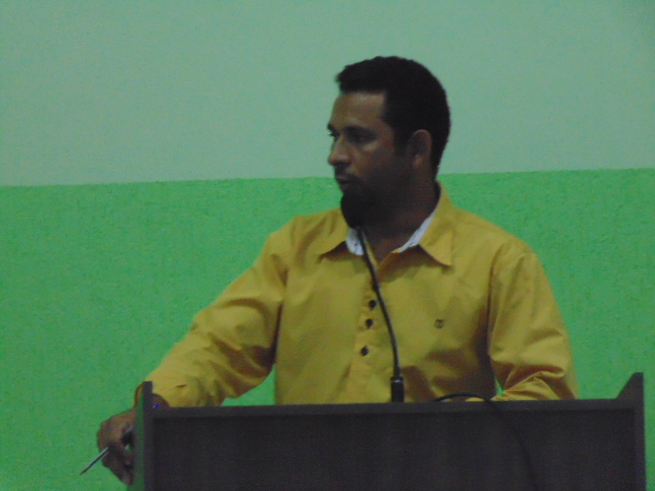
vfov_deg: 5.3
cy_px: 246
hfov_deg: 7.1
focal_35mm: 280
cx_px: 328
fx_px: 5298
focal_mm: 50.1
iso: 800
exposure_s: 1/40
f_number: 5.8
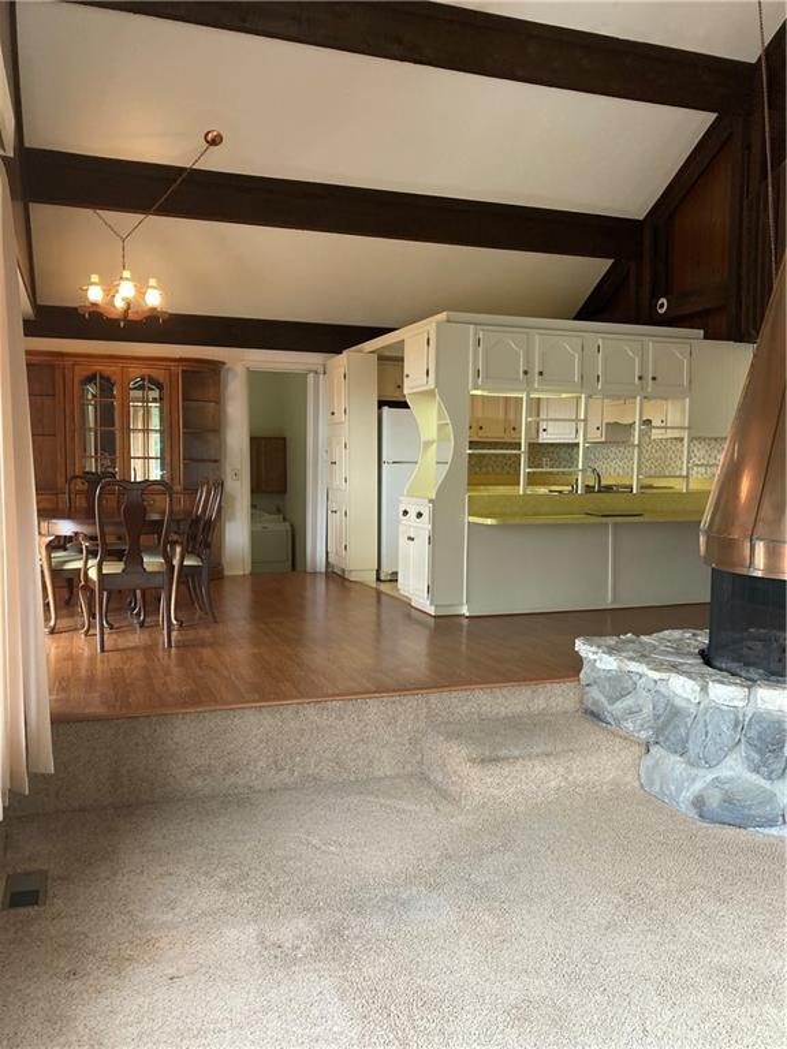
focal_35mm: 28
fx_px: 849
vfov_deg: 63.4
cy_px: 524
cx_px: 394
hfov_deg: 49.7
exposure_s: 1/60
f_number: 1.8
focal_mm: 3.99
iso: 125
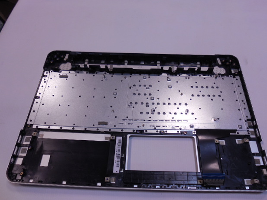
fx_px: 208
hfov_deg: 65.3
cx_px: 138
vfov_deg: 51.4
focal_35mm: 27
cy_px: 102
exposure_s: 1/30
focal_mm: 4.6
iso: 125
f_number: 3.5
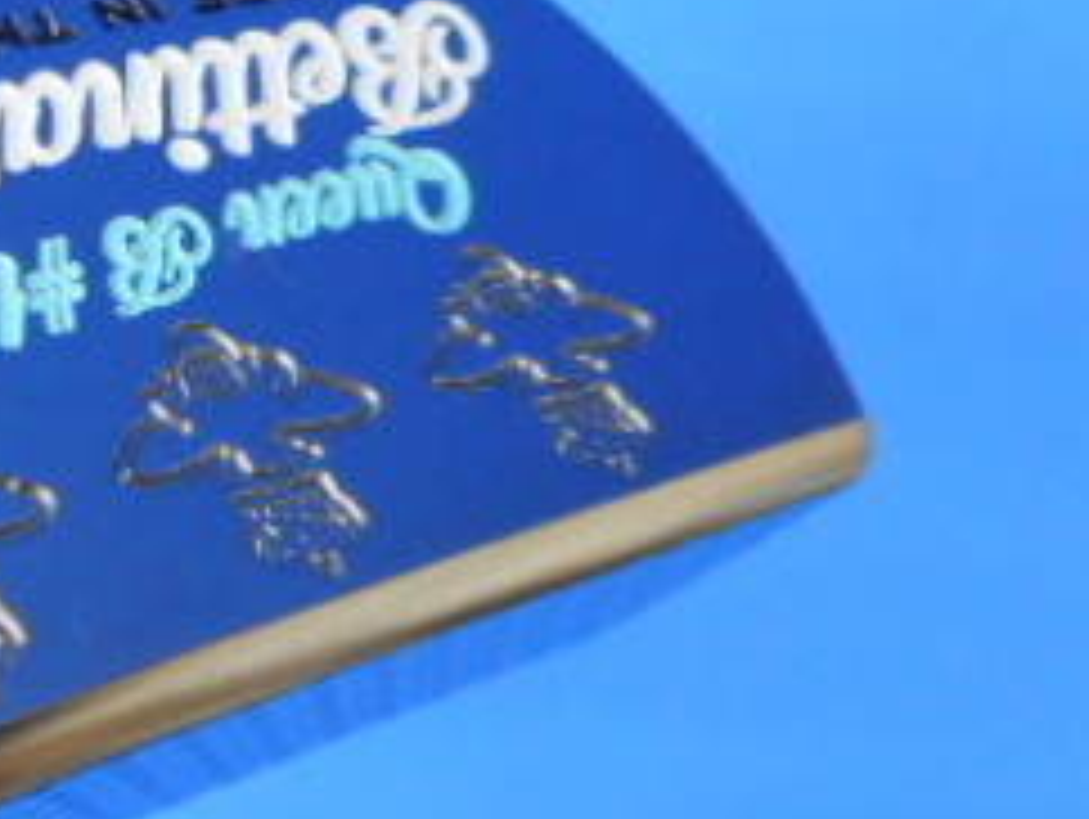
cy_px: 288
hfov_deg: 26.5
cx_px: -180
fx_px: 2078
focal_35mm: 66
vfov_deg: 22.2
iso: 180
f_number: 3.7
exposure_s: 1/30
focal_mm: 4.5
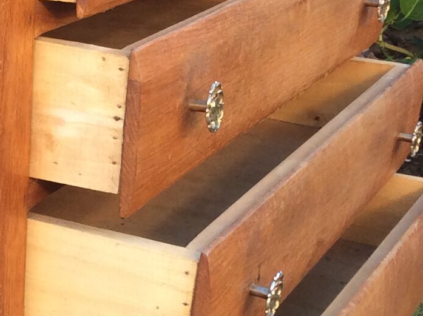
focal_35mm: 119
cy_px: 207
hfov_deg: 16.3
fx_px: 1452
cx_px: 21
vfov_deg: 12.4
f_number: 2.4
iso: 40
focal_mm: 3.3
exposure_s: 1/100
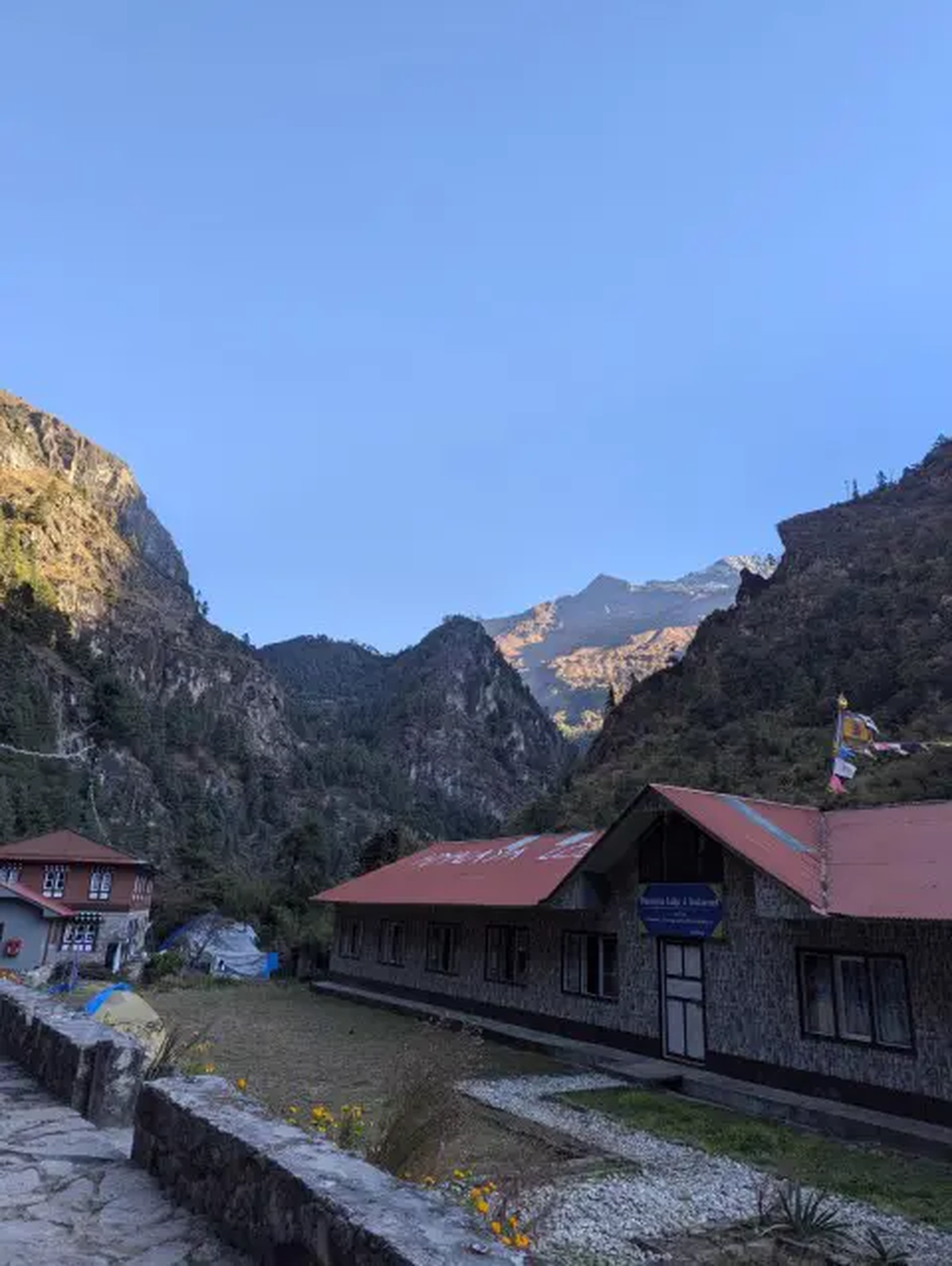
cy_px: 633
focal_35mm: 24
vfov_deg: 71.5
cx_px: 476
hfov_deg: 56.9
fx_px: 878
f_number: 1.85
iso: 46
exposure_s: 1/566
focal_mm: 6.81
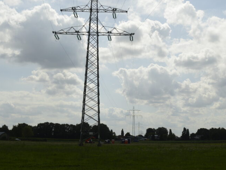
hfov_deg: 38.1
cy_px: 82
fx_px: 326
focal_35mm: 50
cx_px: 132
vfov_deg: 29.1
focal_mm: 22
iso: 200
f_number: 13
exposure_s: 1/640
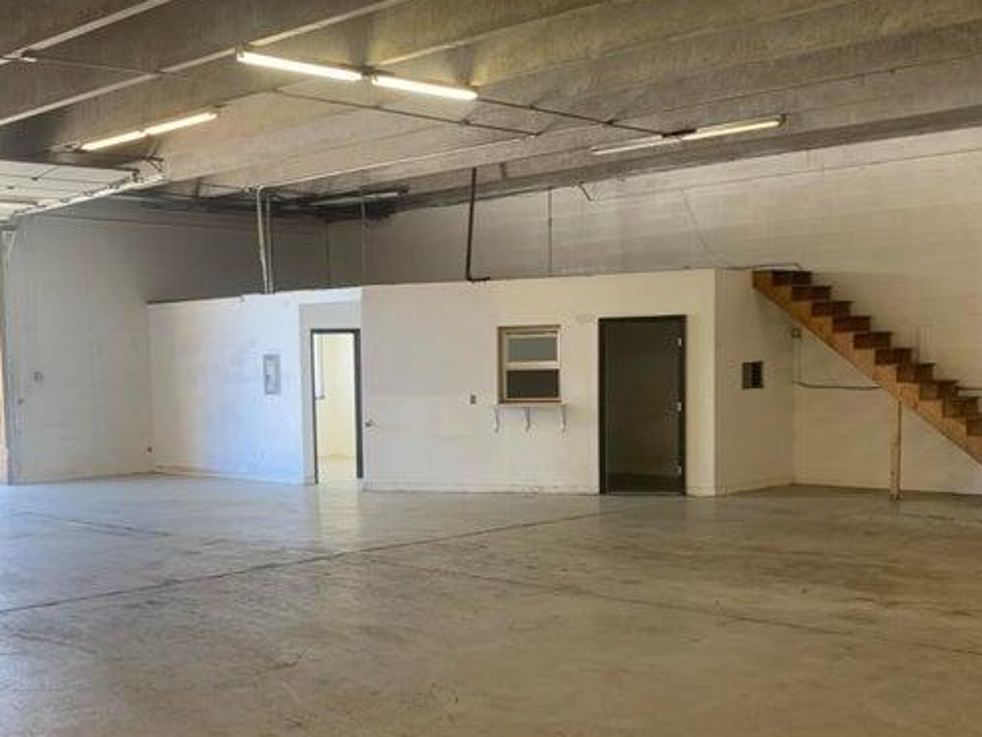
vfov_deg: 32.0
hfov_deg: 42.0
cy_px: 486
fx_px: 1277
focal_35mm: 45
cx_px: 431
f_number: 1.8
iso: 50
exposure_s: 1/60
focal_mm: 4.25
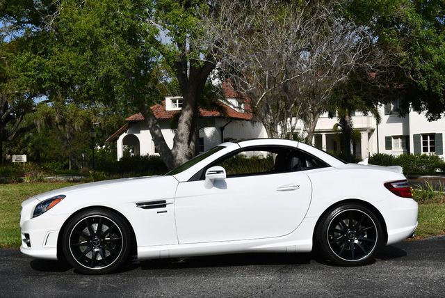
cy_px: 149
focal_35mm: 56
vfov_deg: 24.2
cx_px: 222
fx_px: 693
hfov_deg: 35.6
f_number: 10
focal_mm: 28
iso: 100
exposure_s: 1/400
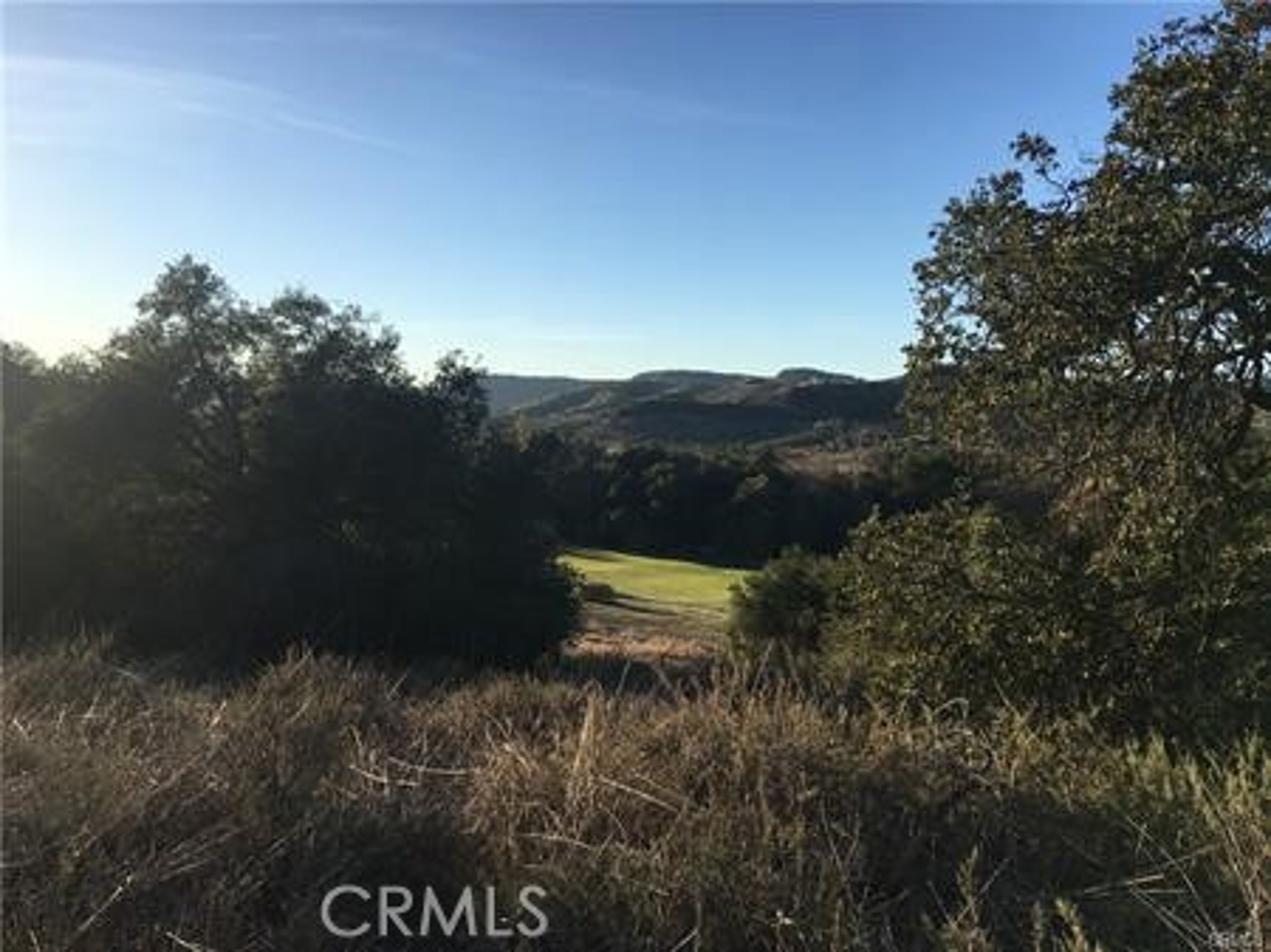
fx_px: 1064
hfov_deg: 61.7
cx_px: 636
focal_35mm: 29
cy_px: 476
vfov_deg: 48.2
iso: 25
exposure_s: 1/1115
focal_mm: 4.15
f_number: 2.2
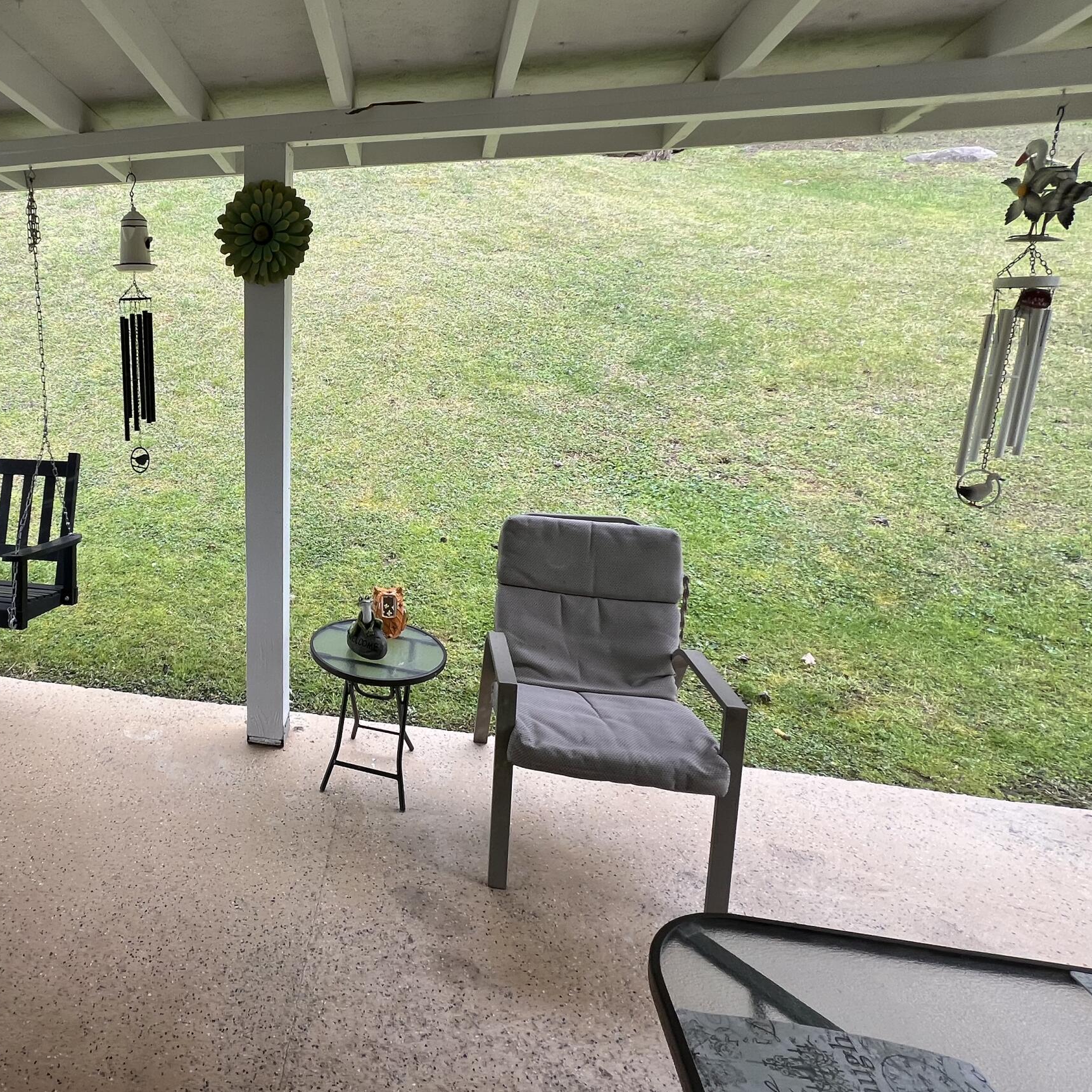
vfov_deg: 74.4
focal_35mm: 20
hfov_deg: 67.5
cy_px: 469
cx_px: 212
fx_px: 714
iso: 32
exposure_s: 1/197
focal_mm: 1.57
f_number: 1.8
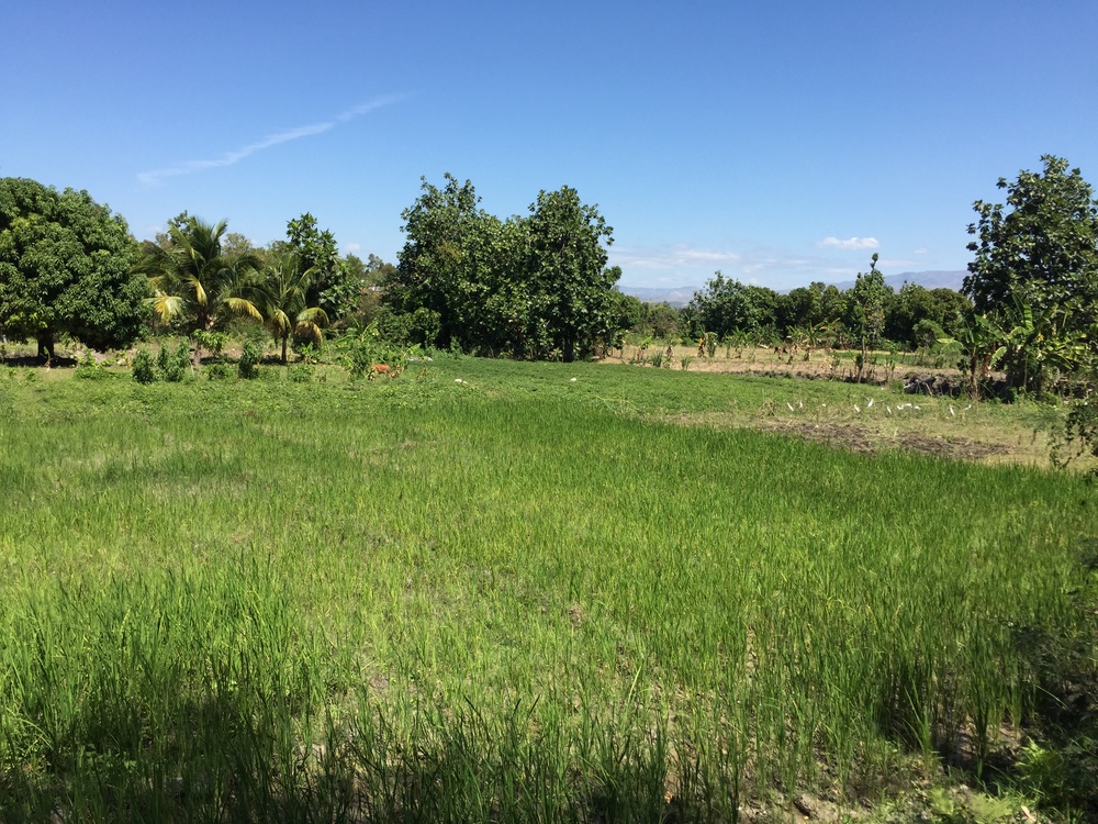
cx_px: 549
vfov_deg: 48.2
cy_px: 412
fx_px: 920
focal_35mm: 29
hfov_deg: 61.7
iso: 32
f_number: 2.2
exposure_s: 1/2083
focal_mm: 4.15
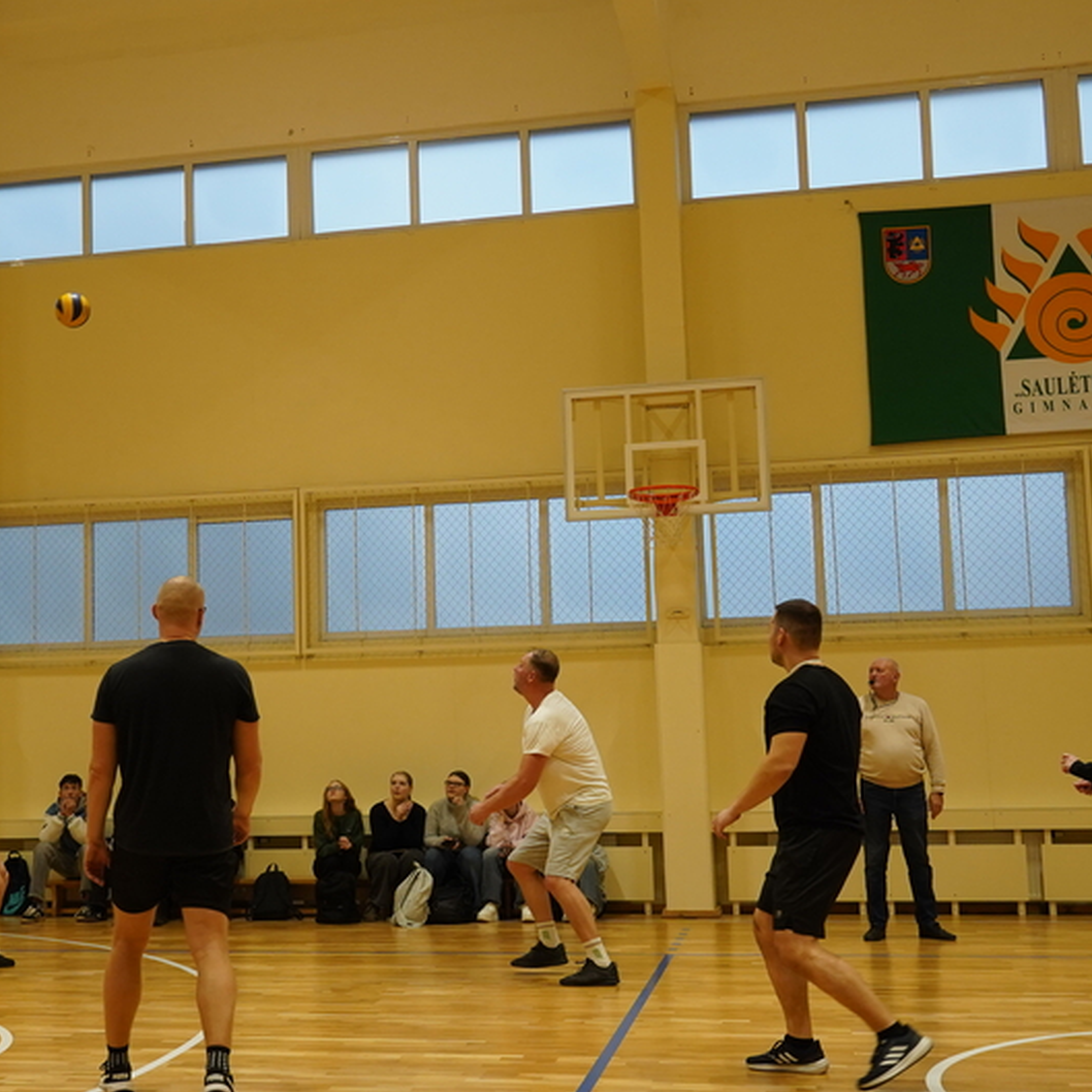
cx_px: 338
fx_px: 1892
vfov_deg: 32.2
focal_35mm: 53
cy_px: 553
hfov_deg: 31.9
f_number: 4.5
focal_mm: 27
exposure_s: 1/160
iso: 1250
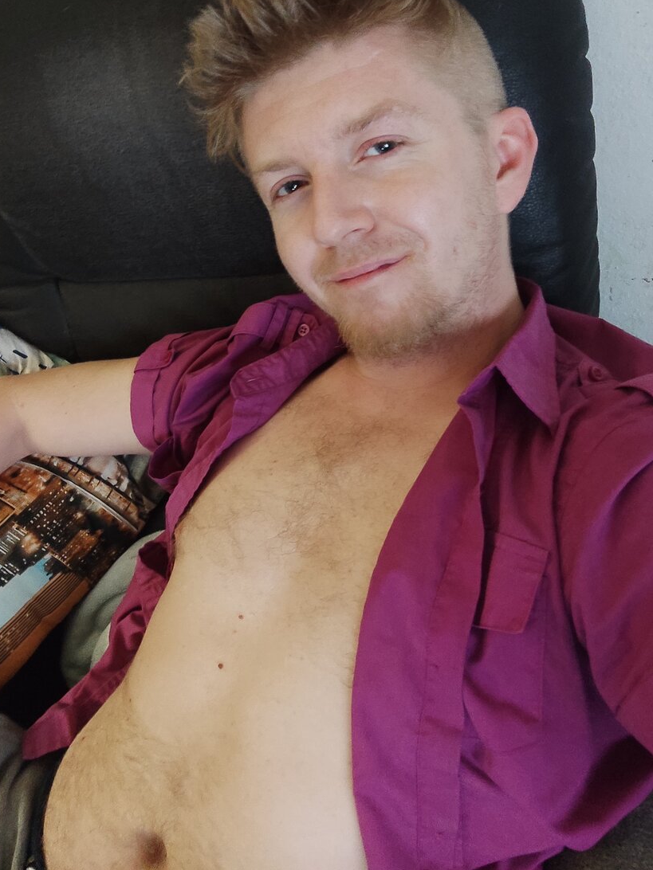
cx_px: 324
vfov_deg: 76.2
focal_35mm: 22
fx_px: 553
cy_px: 394
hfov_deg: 61.1
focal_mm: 3.49
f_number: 2.45
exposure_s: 1/20
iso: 480
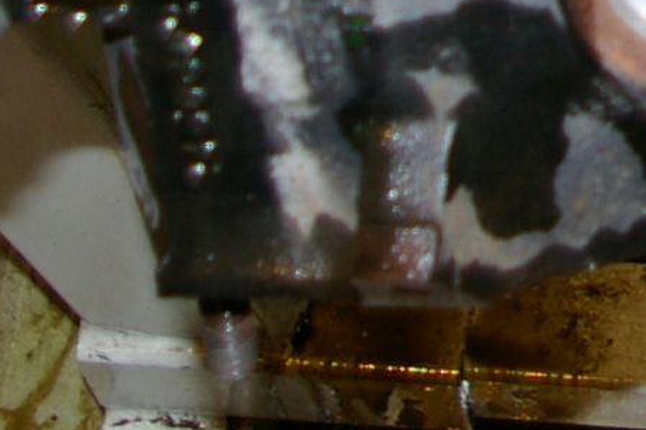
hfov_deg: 10.8
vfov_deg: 7.2
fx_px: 3228
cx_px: 1079
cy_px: -605
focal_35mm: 180
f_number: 3.5
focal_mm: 18
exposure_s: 1/30
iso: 200
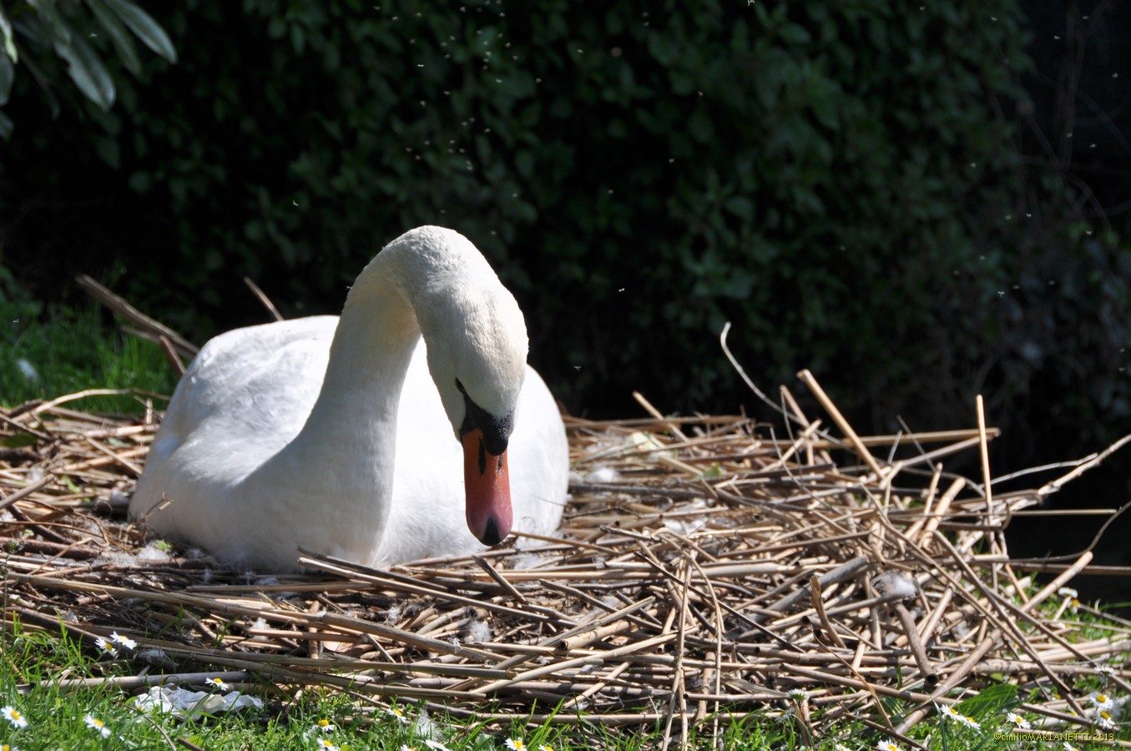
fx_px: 4236
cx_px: 566
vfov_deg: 10.1
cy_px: 376
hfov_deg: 15.2
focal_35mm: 135
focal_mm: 90
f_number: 8
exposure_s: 1/1000
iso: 200
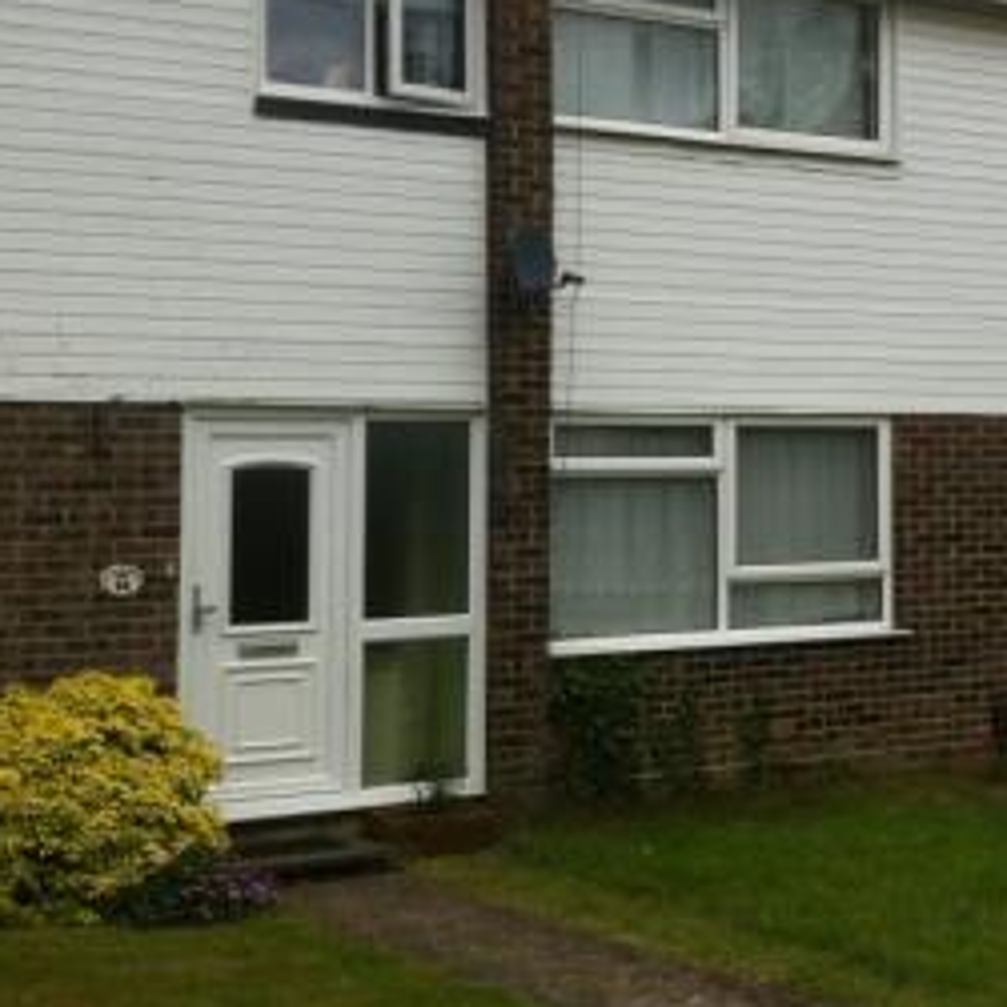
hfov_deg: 23.2
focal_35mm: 72
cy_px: 383
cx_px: 969
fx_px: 2370
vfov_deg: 23.9
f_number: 2.8
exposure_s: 1/1428
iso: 80
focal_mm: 3.85
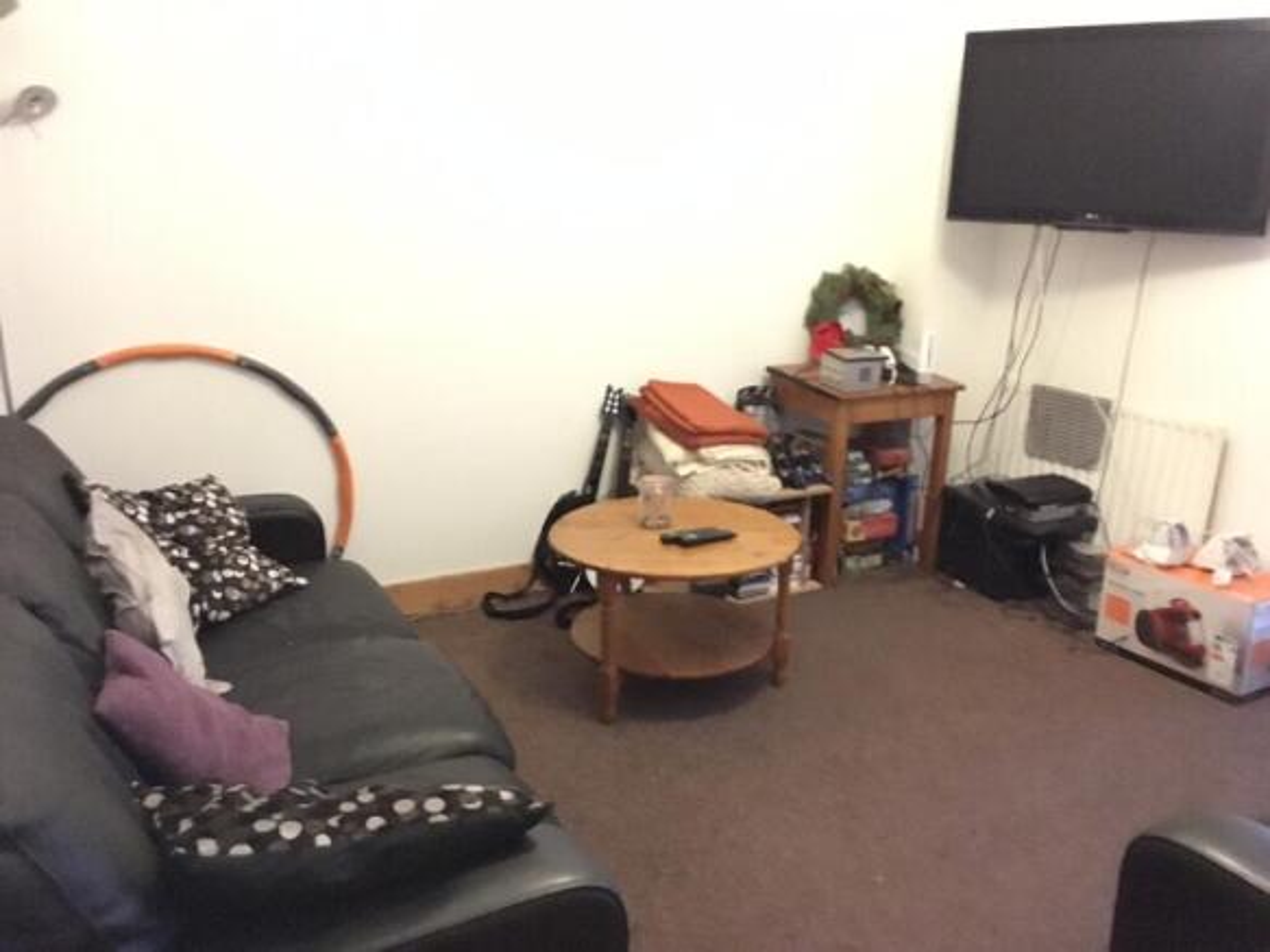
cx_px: 635
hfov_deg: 61.7
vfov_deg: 48.2
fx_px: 1064
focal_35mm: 29
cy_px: 476
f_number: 2.2
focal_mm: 4.15
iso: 2000
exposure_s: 1/17
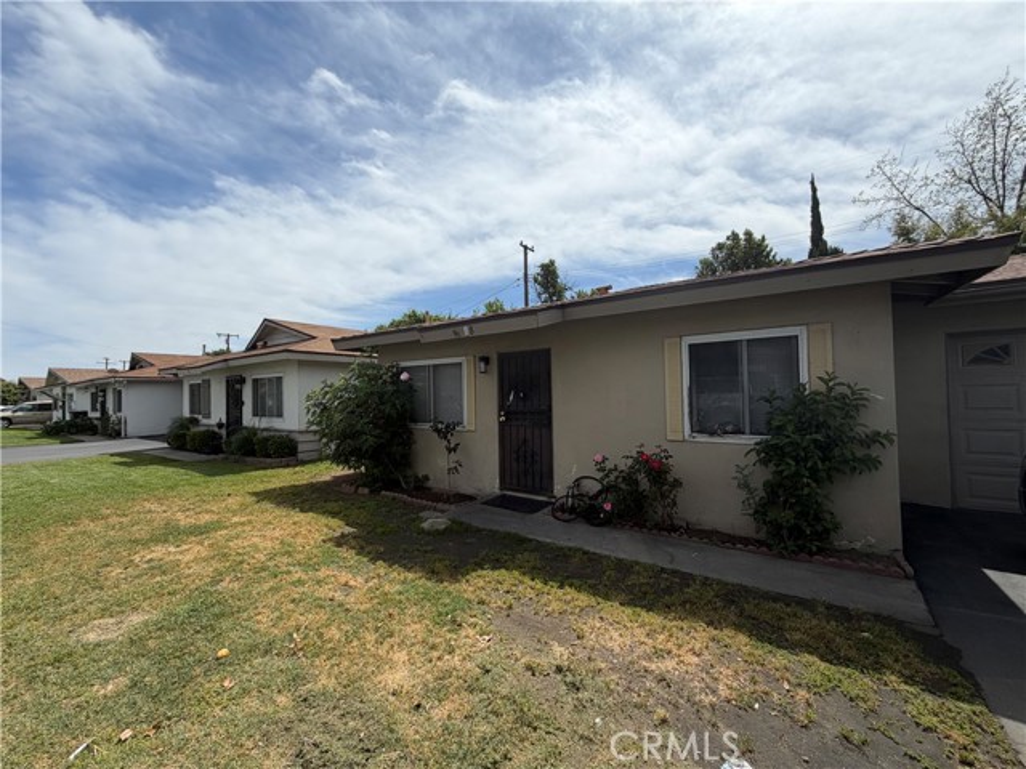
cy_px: 384
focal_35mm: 14
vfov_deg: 85.7
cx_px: 513
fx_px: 415
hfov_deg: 102.1
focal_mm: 2.22
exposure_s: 1/1534
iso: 20
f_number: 2.2
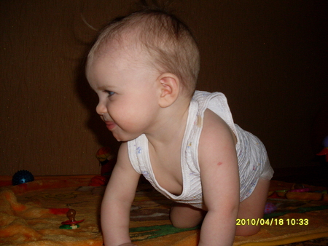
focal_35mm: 38
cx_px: 164
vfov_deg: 37.8
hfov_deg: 49.0
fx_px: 360
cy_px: 123
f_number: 2.8
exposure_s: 1/45
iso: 100
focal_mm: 6.3
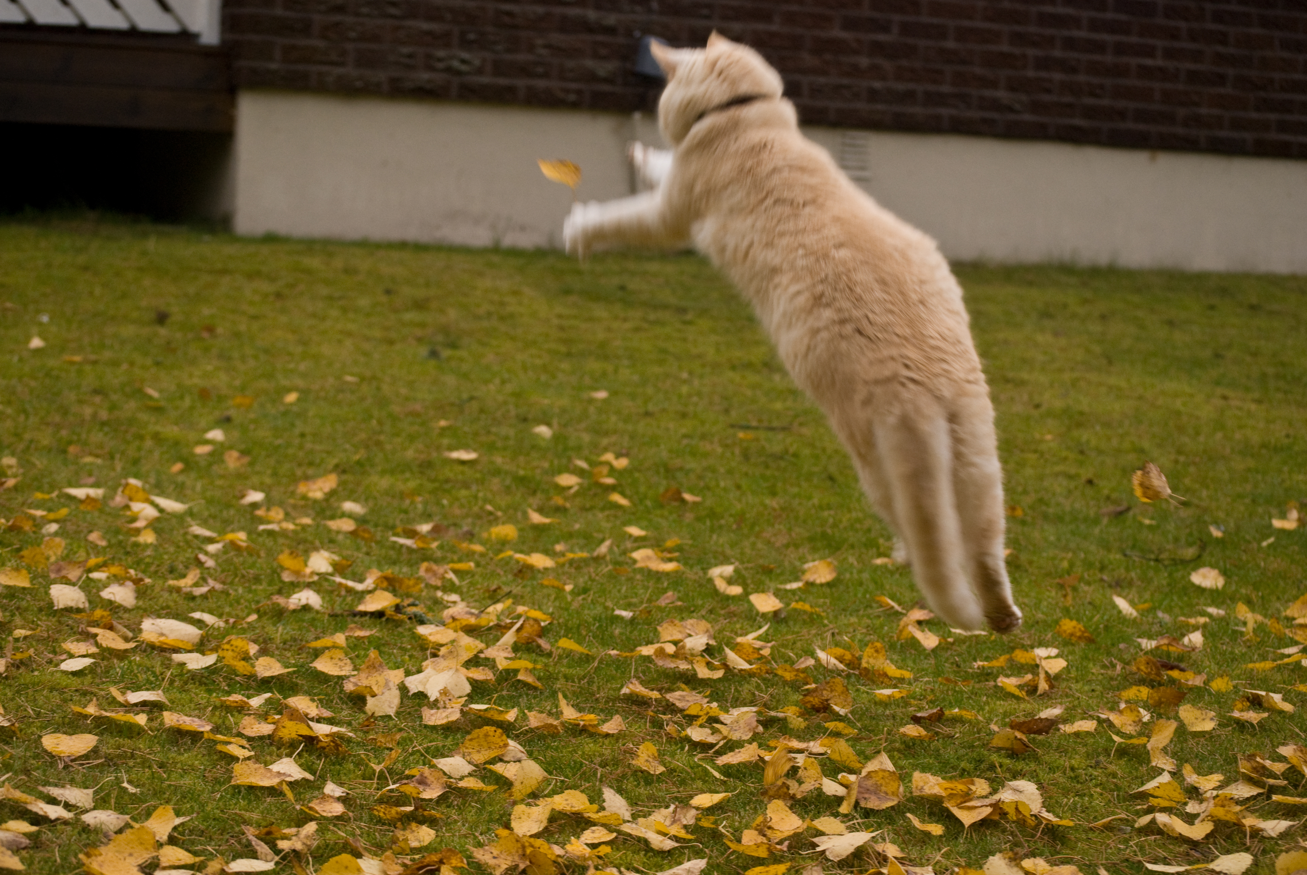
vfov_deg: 16.6
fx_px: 2999
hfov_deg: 24.6
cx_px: 654
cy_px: 438
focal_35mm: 82
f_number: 5.6
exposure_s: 1/125
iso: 400
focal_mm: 55
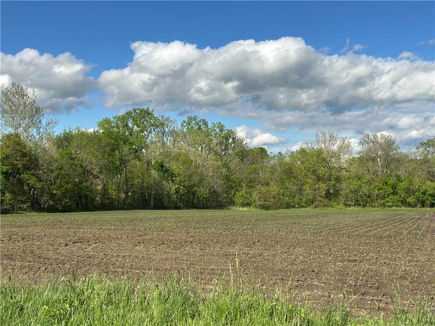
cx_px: 218
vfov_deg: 30.3
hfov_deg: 39.7
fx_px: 603
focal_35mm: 48
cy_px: 163
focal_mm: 6.86
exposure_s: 1/7634
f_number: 1.78
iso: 100
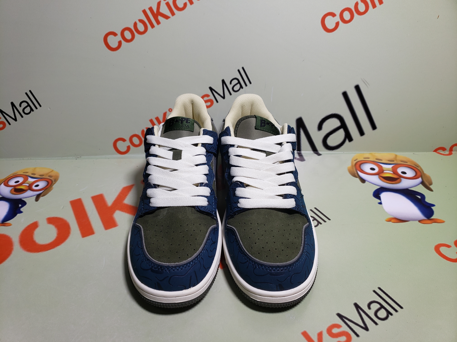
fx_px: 343
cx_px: 228
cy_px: 171
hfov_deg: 67.3
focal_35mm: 26
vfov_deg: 53.1
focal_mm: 4.3
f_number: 1.5
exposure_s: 1/387
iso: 50
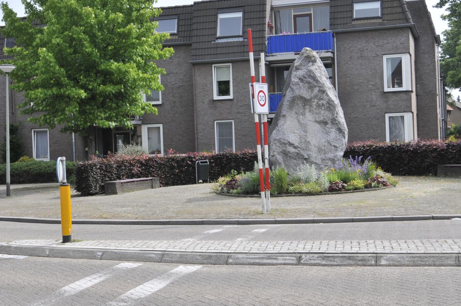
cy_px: 136
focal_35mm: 61
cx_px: 228
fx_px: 780
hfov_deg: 32.9
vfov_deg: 22.2
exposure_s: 1/400
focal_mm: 24
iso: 200
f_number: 9
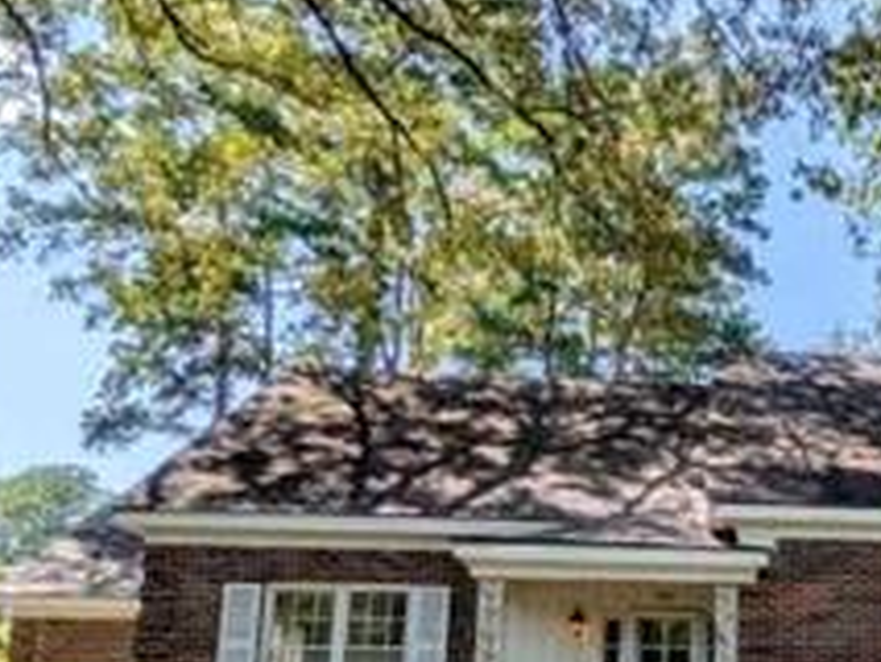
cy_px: 583
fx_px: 1070
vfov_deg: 32.8
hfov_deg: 39.7
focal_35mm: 42
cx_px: 873
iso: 53
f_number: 2.2
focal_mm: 1.85
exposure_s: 1/1188
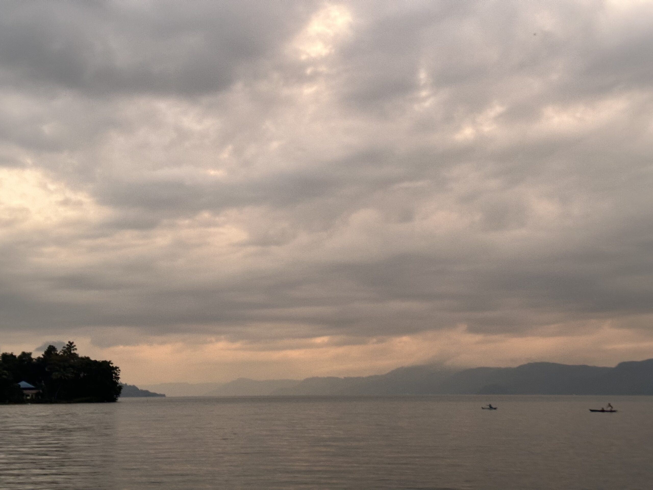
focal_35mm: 48
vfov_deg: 30.3
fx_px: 905
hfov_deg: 39.7
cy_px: 245
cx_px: 326
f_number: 1.78
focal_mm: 6.86
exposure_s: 1/50
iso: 250
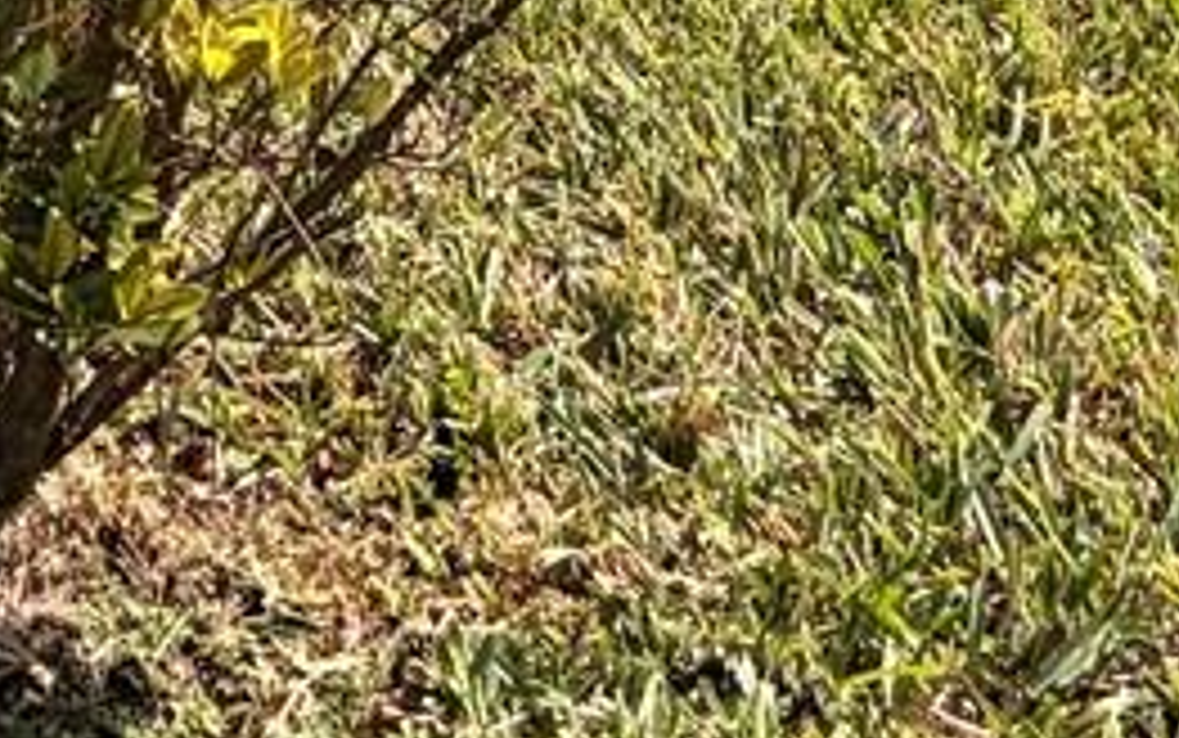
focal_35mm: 168
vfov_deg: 6.7
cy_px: -1881
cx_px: -886
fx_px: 5400
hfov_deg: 11.6
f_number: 1.6
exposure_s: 1/3279
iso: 50
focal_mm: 5.96
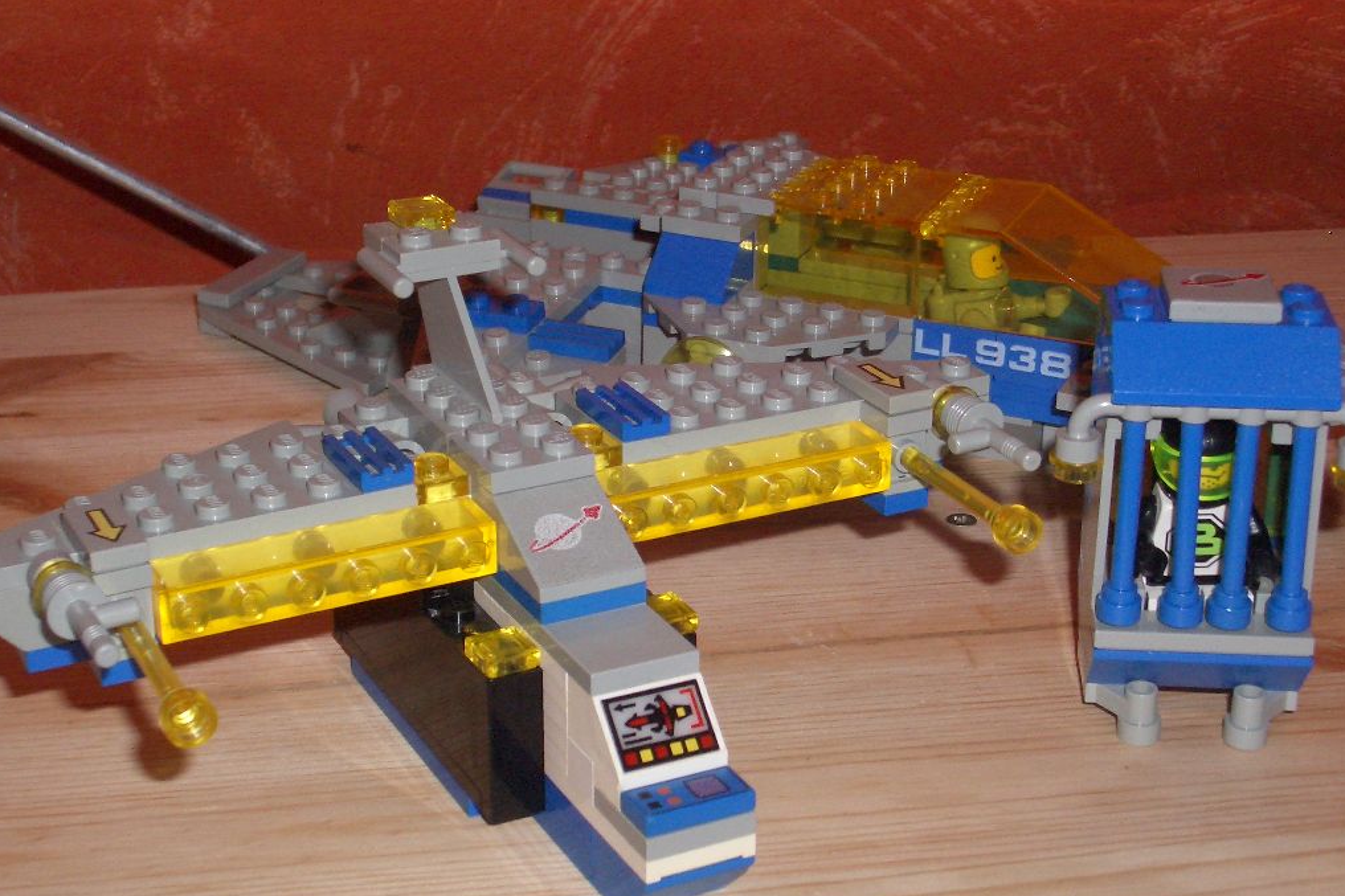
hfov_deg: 31.0
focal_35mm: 65
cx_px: 674
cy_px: 442
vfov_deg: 20.9
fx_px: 2428
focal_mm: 10.2
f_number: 5.6
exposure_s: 1/40
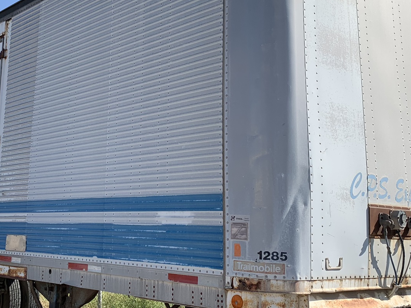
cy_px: 118
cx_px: 134
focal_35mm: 50
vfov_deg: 29.0
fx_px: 594
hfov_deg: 37.7
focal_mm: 4.25
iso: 25
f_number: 1.8
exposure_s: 1/2160
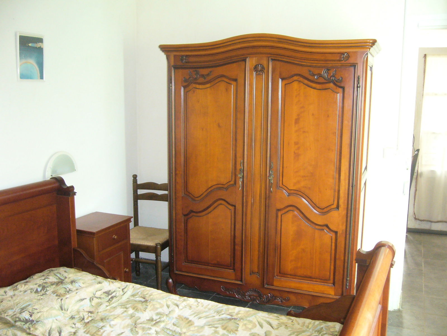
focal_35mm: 35
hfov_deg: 52.6
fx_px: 452
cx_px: 224
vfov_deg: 40.7
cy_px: 168
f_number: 2.8
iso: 320
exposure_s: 1/30
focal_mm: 5.8
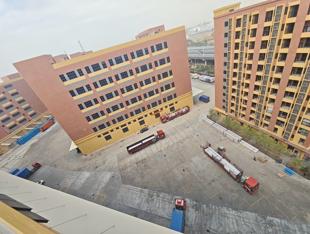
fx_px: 126
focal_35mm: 14
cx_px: 155
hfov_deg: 102.0
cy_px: 117
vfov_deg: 85.8
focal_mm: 2.16
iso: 50
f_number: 2.2
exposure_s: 1/319
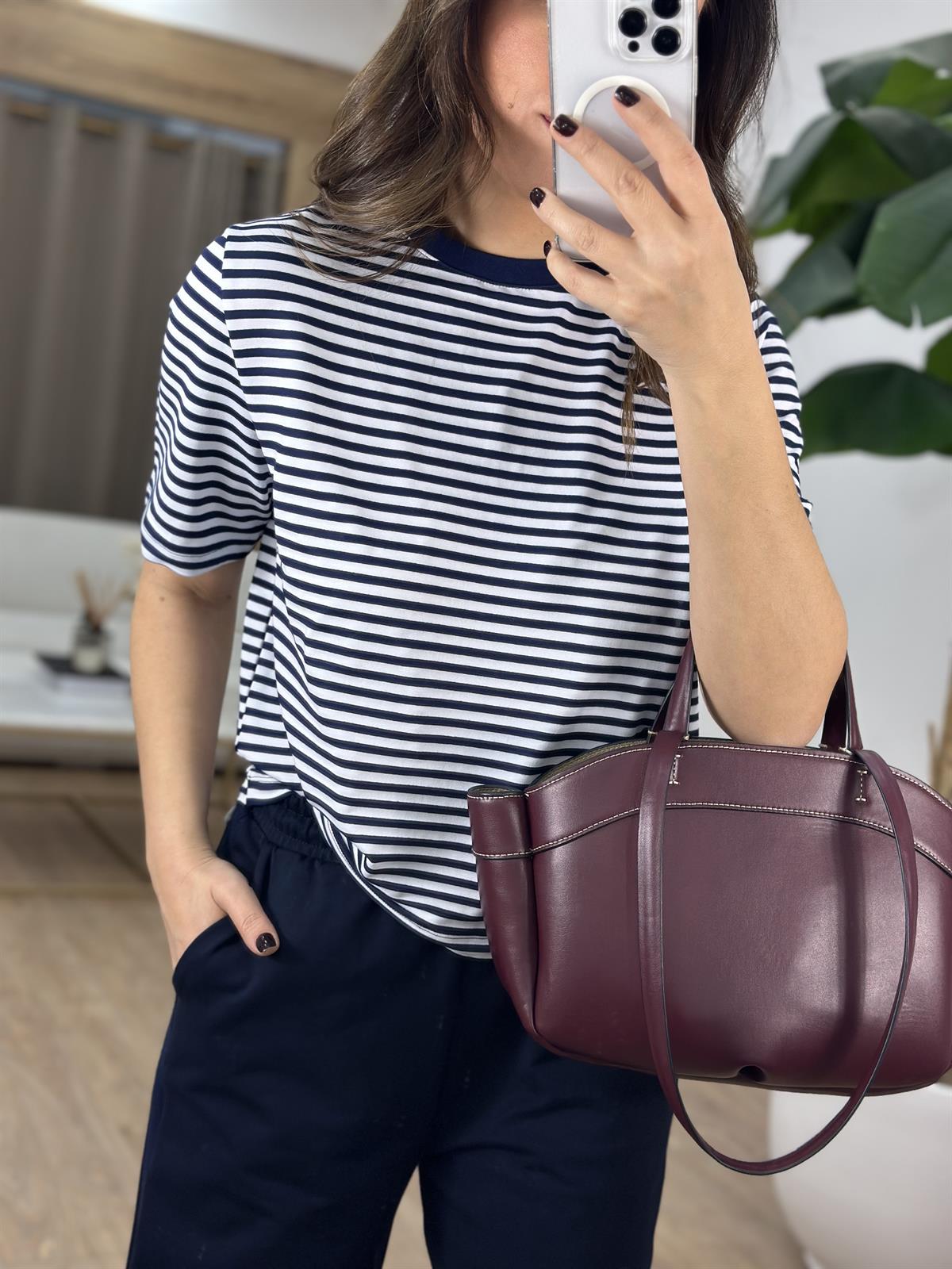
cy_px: 634
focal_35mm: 48
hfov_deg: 30.3
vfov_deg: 39.7
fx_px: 1760
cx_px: 476
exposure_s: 1/132
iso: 64
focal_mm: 6.86
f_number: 1.78
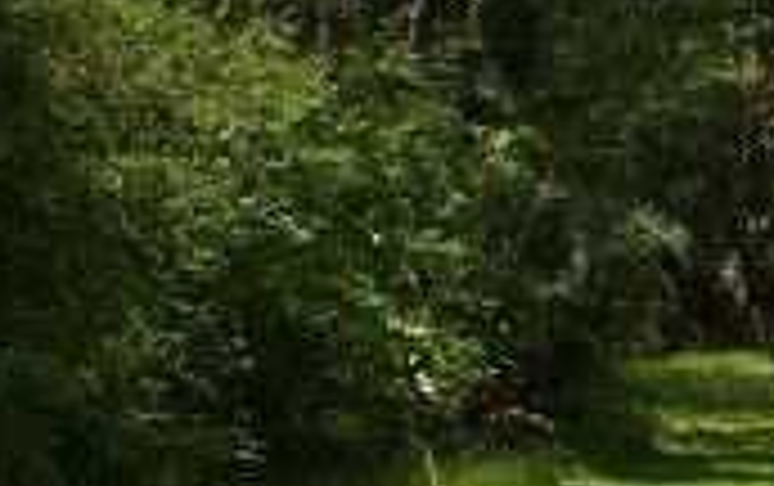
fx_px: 2154
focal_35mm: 102
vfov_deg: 12.9
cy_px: 290
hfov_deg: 18.6
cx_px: 1058
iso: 100
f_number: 10
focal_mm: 18
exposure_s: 1/160
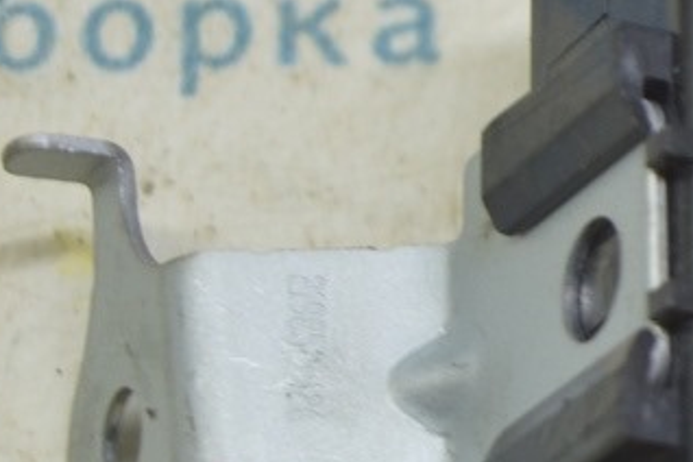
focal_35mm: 266
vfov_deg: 5.2
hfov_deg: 7.6
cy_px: 215
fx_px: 5113
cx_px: 1013
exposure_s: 1/20
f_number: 5.6
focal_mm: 55
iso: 400
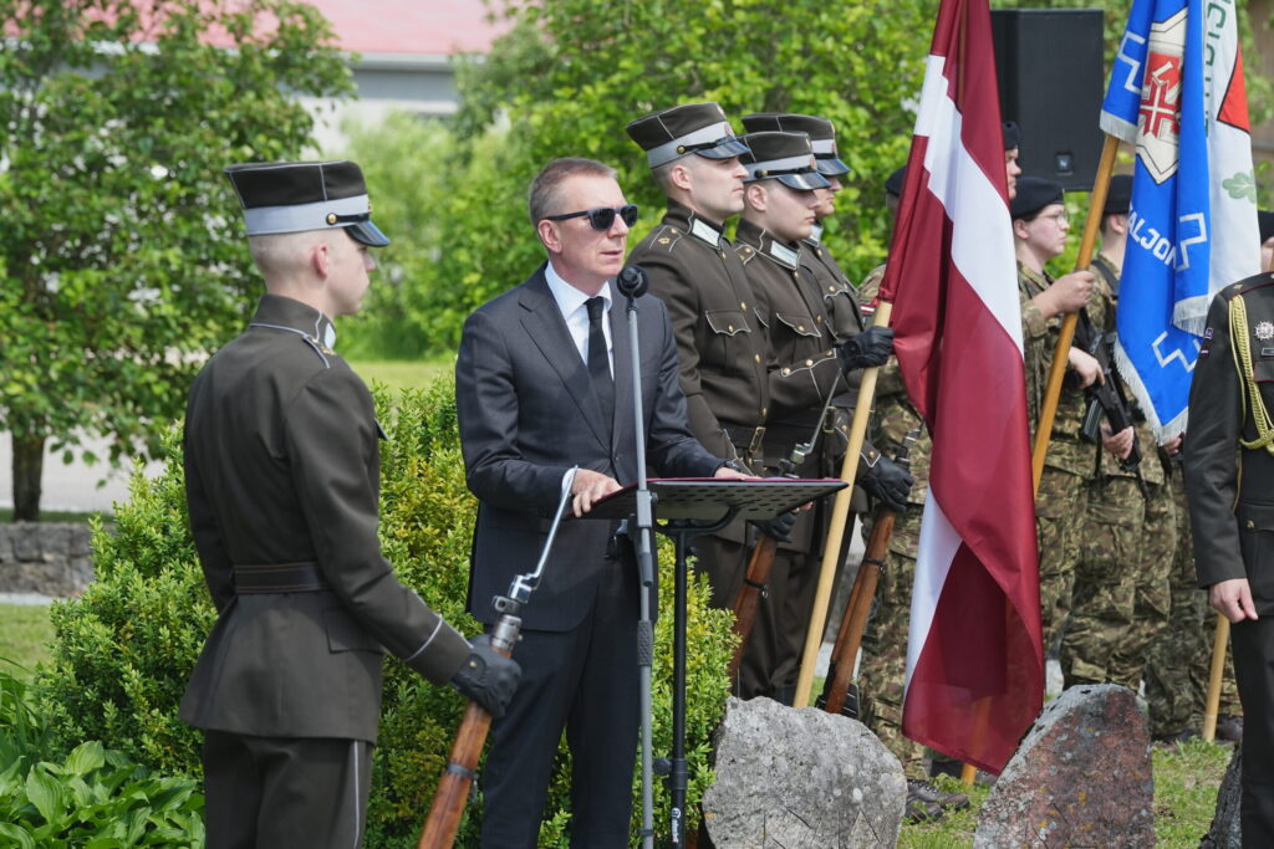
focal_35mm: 177
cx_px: 637
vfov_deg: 7.8
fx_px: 6264
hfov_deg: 11.6
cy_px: 424
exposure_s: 1/400
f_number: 8
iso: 500
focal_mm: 177
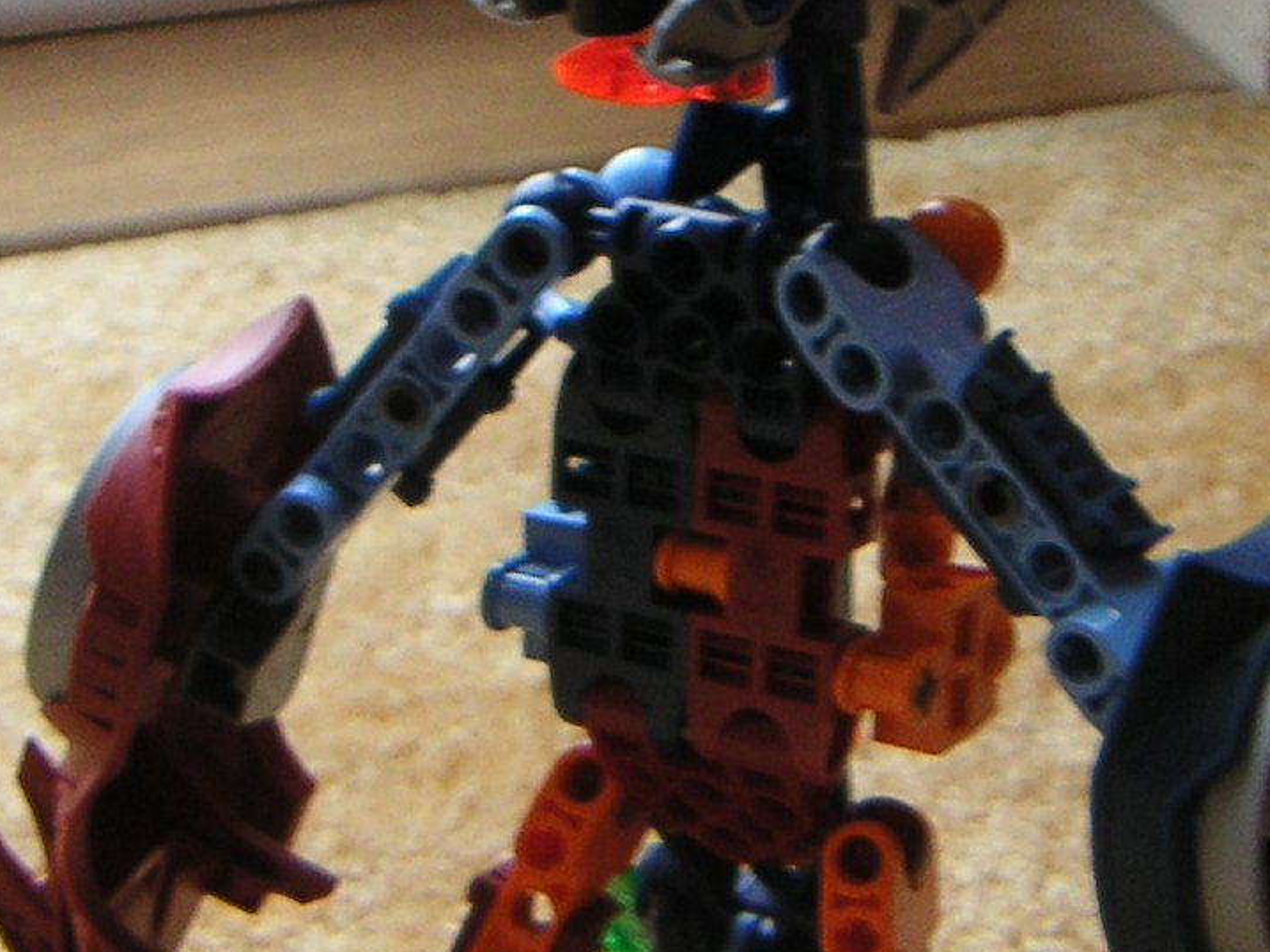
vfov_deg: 16.8
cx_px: 641
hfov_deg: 22.5
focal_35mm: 87
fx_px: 3192
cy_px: 805
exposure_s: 1/45
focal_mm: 5.1
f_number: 2.9
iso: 80
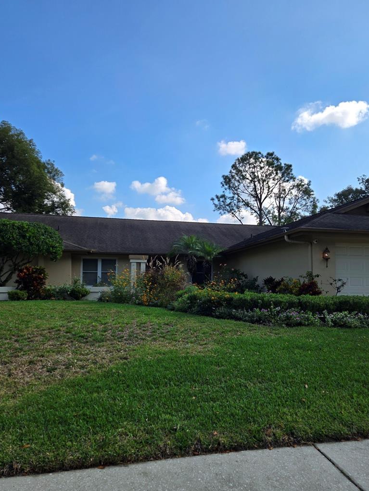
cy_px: 269
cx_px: 213
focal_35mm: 27
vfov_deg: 65.2
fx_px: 384
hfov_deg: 51.2
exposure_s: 1/1567
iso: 25
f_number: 1.8
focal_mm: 5.4
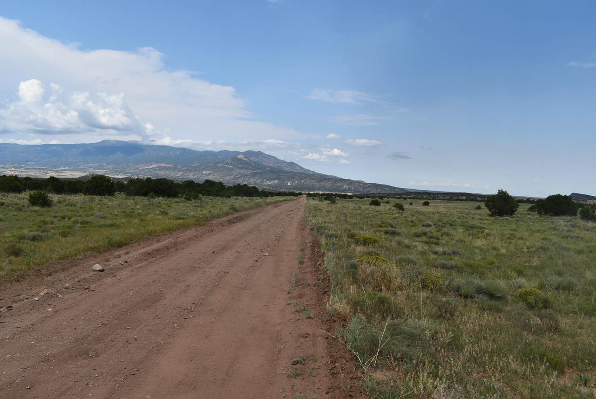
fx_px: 447
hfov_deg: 67.3
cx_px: 298
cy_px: 200
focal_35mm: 27
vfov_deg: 48.0
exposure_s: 1/320
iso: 100
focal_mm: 18
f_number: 9
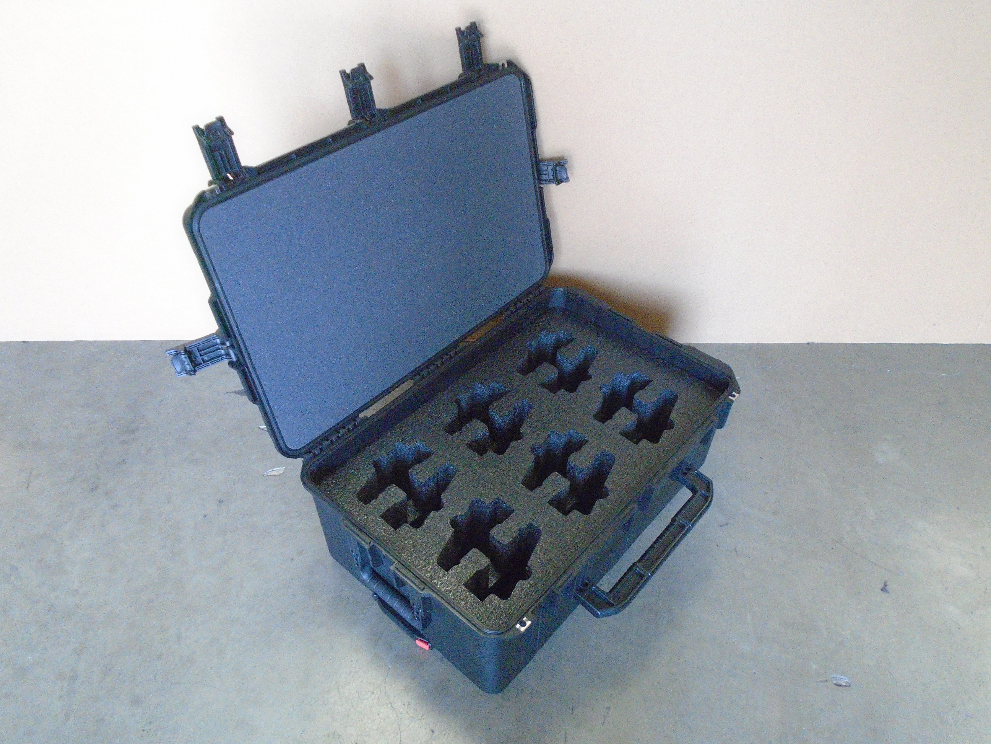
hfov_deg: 67.3
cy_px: 372
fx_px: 744
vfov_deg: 53.1
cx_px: 496
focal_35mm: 26
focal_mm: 4.6
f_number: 3.2
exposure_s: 1/100
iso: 800
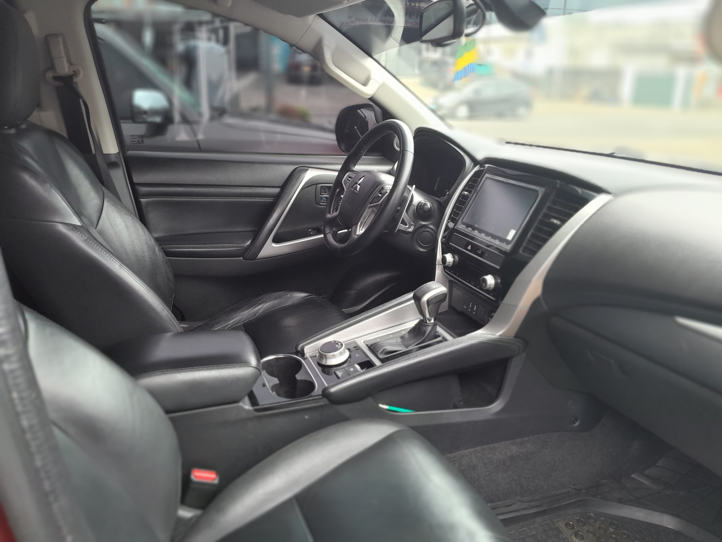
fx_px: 542
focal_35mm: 26
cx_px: 361
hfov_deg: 67.3
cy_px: 271
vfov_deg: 53.1
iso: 125
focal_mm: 3.98
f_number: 1.8
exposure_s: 1/50
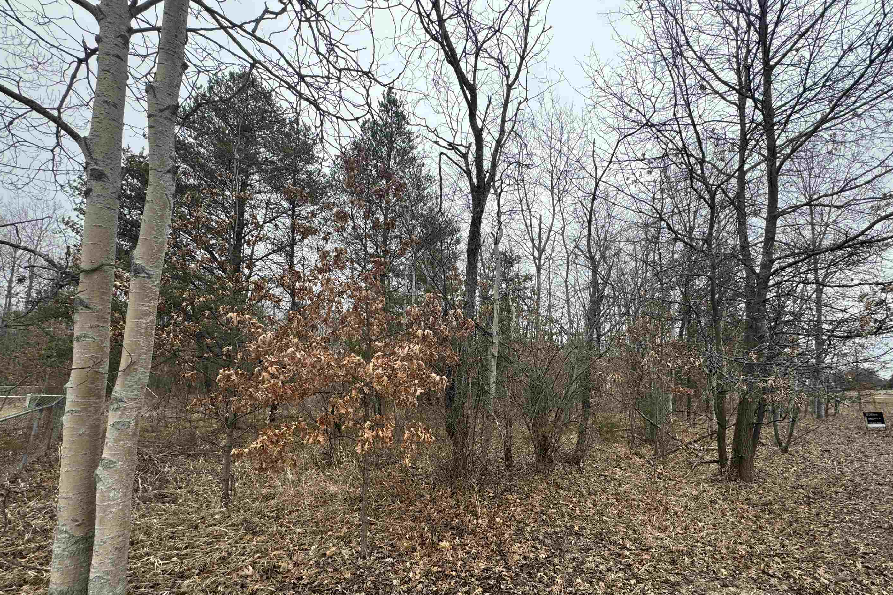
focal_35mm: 16
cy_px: 336
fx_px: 397
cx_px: 482
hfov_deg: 96.5
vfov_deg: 73.4
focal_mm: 2.22
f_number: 2.2
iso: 40
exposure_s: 1/192
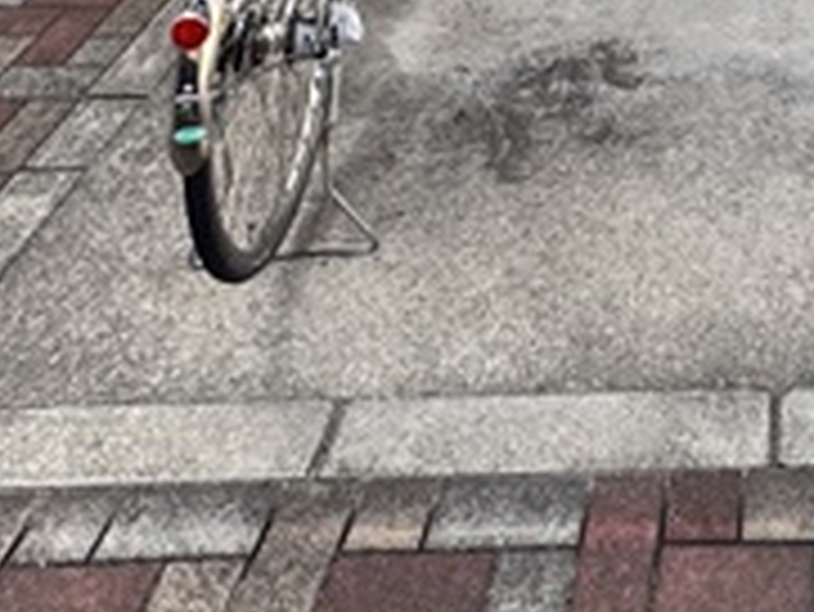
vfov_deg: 19.2
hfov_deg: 31.7
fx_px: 1271
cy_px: -538
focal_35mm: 54
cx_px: 881
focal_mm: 2.22
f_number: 2.2
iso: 40
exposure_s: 1/262
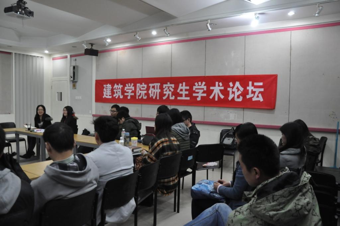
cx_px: 170
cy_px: 113
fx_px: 255
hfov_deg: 67.4
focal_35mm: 27
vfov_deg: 47.8
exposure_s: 1/30
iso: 1600
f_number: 3.5
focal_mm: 18
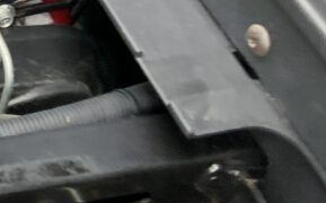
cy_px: -8
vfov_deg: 11.8
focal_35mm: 109
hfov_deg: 16.8
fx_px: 967
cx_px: -208
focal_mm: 3
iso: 100
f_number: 1.8
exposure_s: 1/60
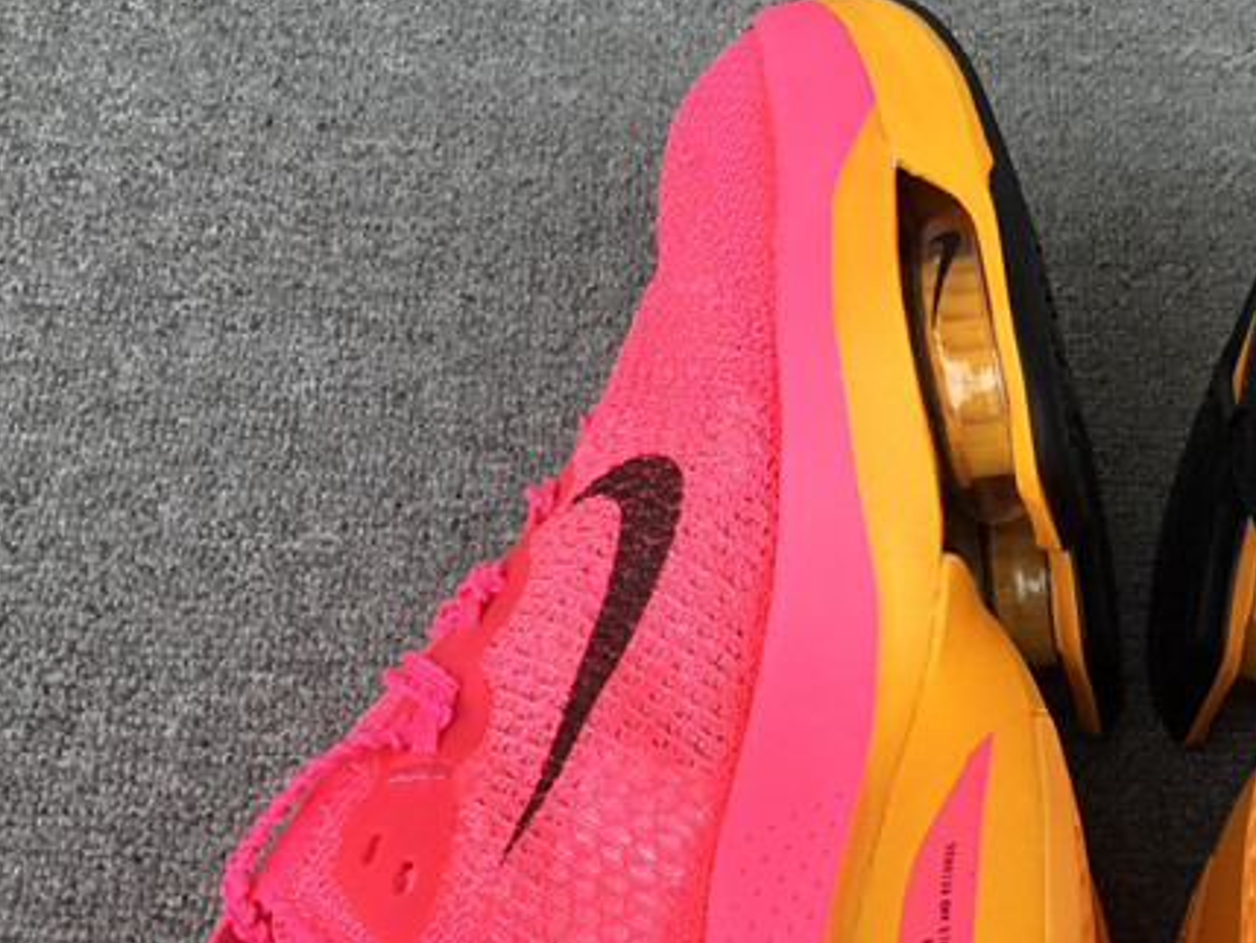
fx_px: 2359
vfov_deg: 22.3
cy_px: 737
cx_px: 1051
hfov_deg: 29.0
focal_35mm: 65
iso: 25
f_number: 2.4
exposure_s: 1/129
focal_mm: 3.3
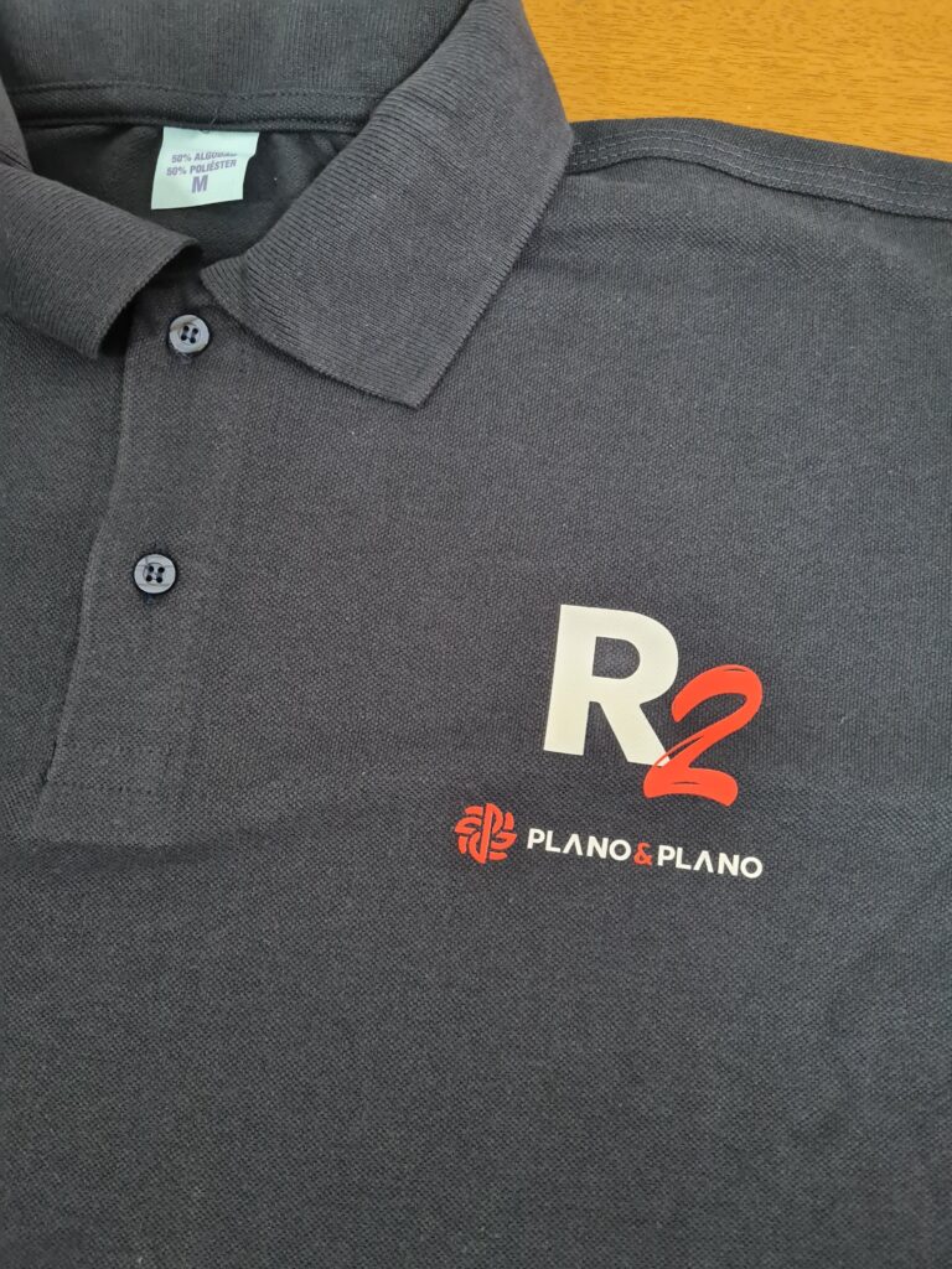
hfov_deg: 53.1
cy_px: 634
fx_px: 953
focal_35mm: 26
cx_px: 476
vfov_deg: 67.3
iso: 640
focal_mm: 5.4
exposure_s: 1/40
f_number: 1.8
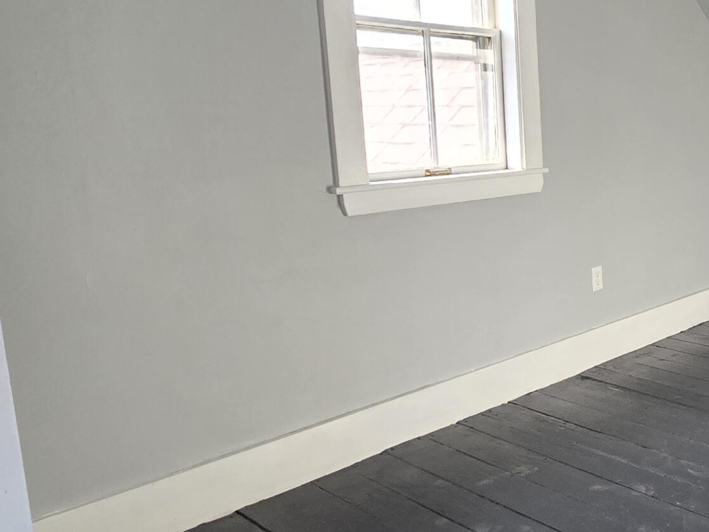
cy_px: 230
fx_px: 717
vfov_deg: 40.6
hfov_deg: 44.7
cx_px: 710
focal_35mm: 35
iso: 80
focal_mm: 2.2
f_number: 2.2
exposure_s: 1/120
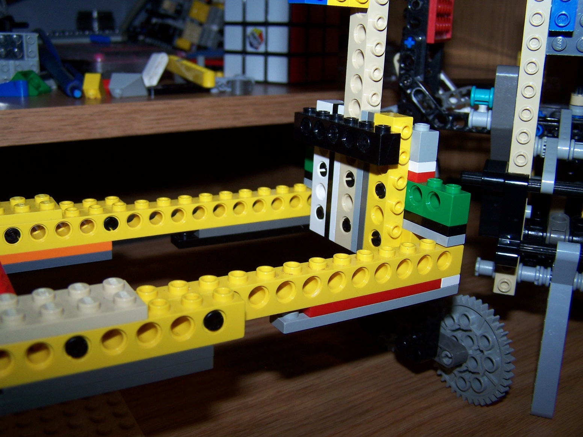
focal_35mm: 38
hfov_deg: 49.0
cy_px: 218
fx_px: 640
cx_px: 292
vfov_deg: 37.7
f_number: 2.8
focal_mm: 6.3
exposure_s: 1/60
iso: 80
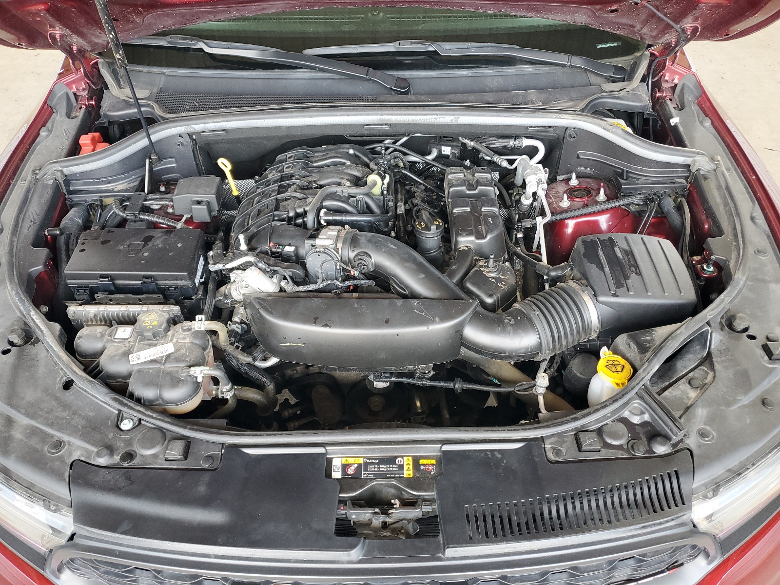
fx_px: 586
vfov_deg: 53.1
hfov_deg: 67.3
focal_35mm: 26
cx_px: 390
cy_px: 292
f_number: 1.5
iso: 96
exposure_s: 1/120
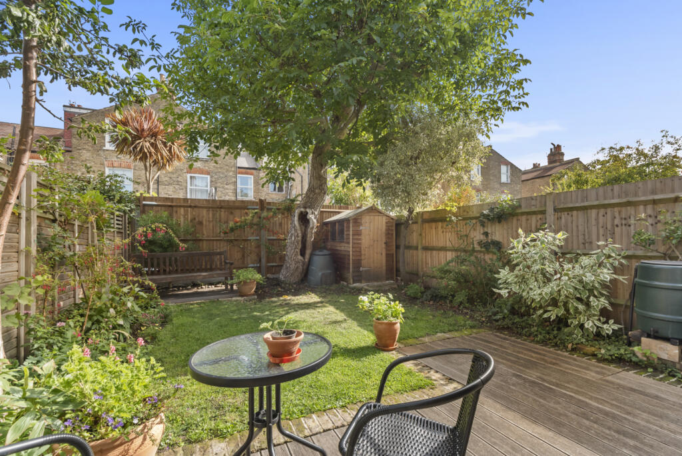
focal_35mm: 16
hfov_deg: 96.7
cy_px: 228
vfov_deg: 73.8
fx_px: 303
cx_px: 341
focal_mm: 16
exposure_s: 1/200
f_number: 10
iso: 900
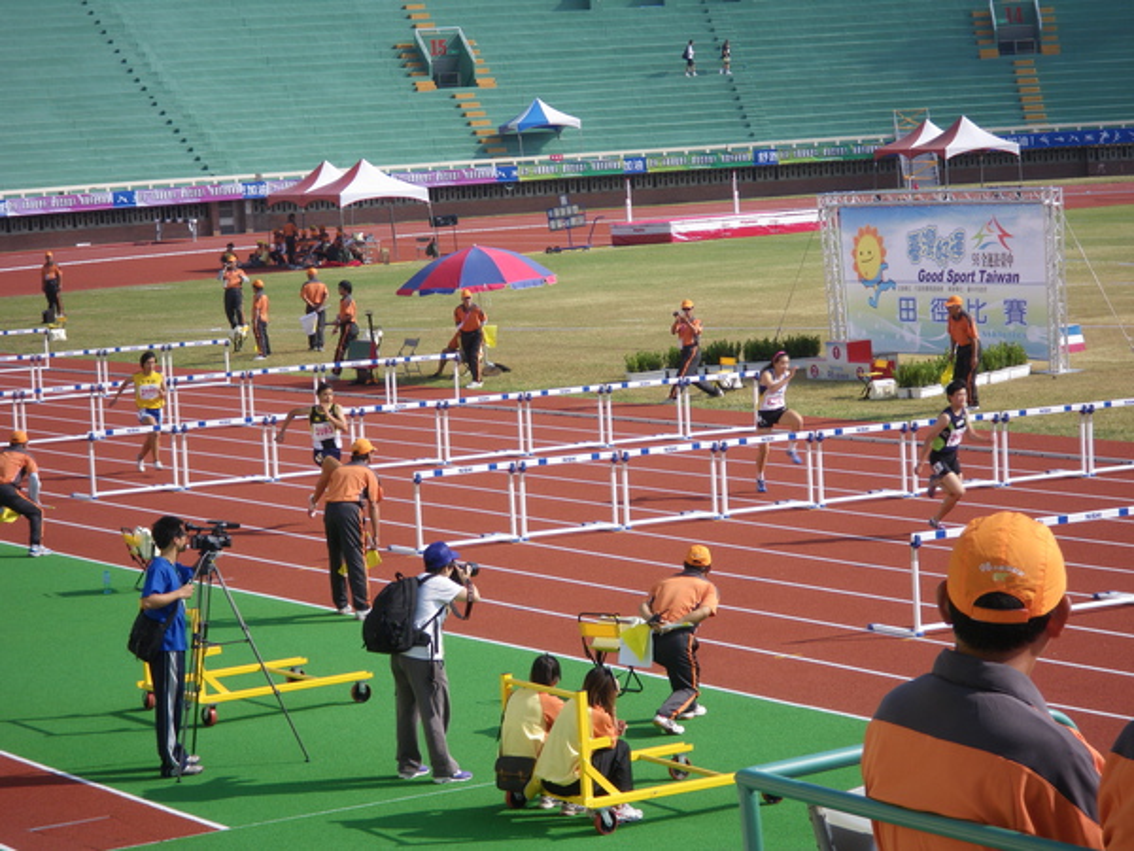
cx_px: 567
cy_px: 426
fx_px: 3604
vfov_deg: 13.5
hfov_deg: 17.9
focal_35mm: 110
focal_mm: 19.6
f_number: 5.8
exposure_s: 1/200
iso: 64
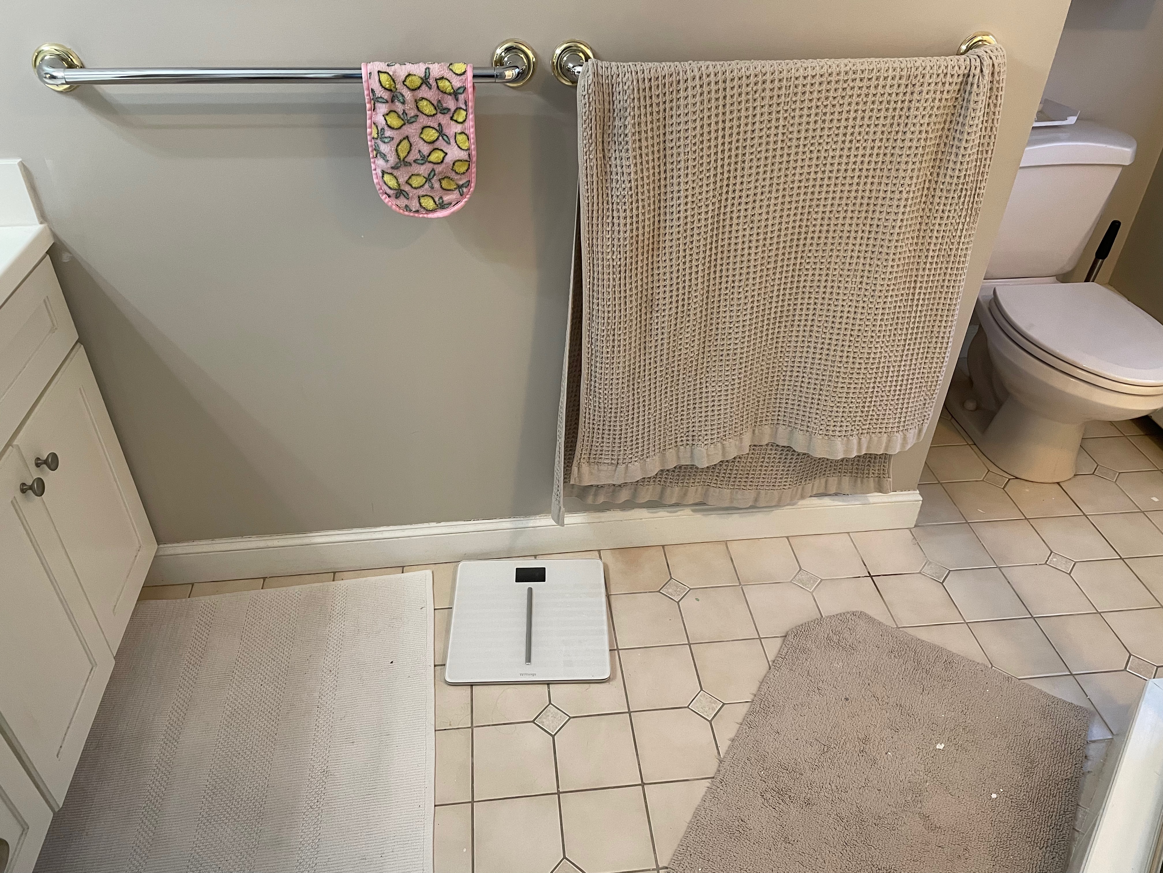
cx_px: 582
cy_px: 436
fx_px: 874
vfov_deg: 53.1
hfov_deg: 67.3
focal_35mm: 26
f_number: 1.6
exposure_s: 1/60
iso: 200
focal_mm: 4.2
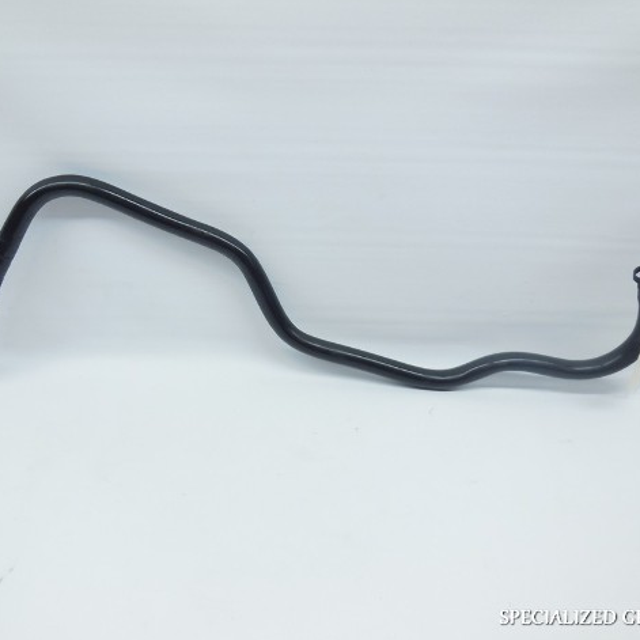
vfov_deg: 54.0
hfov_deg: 53.8
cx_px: 274
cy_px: 318
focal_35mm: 30
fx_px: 628
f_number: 3.1
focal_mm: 4.5
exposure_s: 1/100
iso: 125
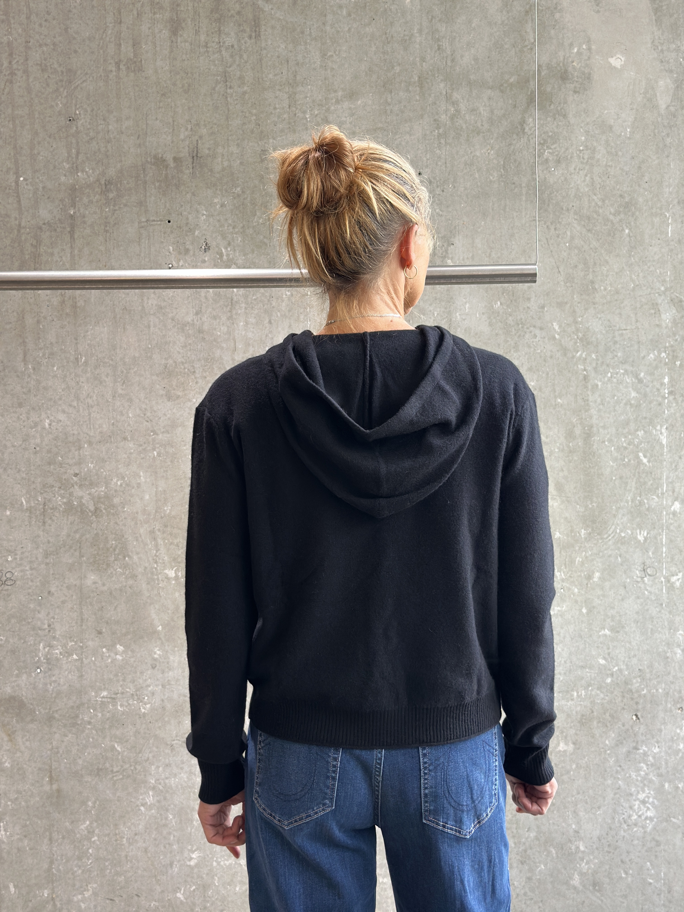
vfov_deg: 39.7
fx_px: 1265
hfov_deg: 30.3
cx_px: 342
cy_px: 456
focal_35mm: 48
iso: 125
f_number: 1.78
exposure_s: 1/121
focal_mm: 6.86
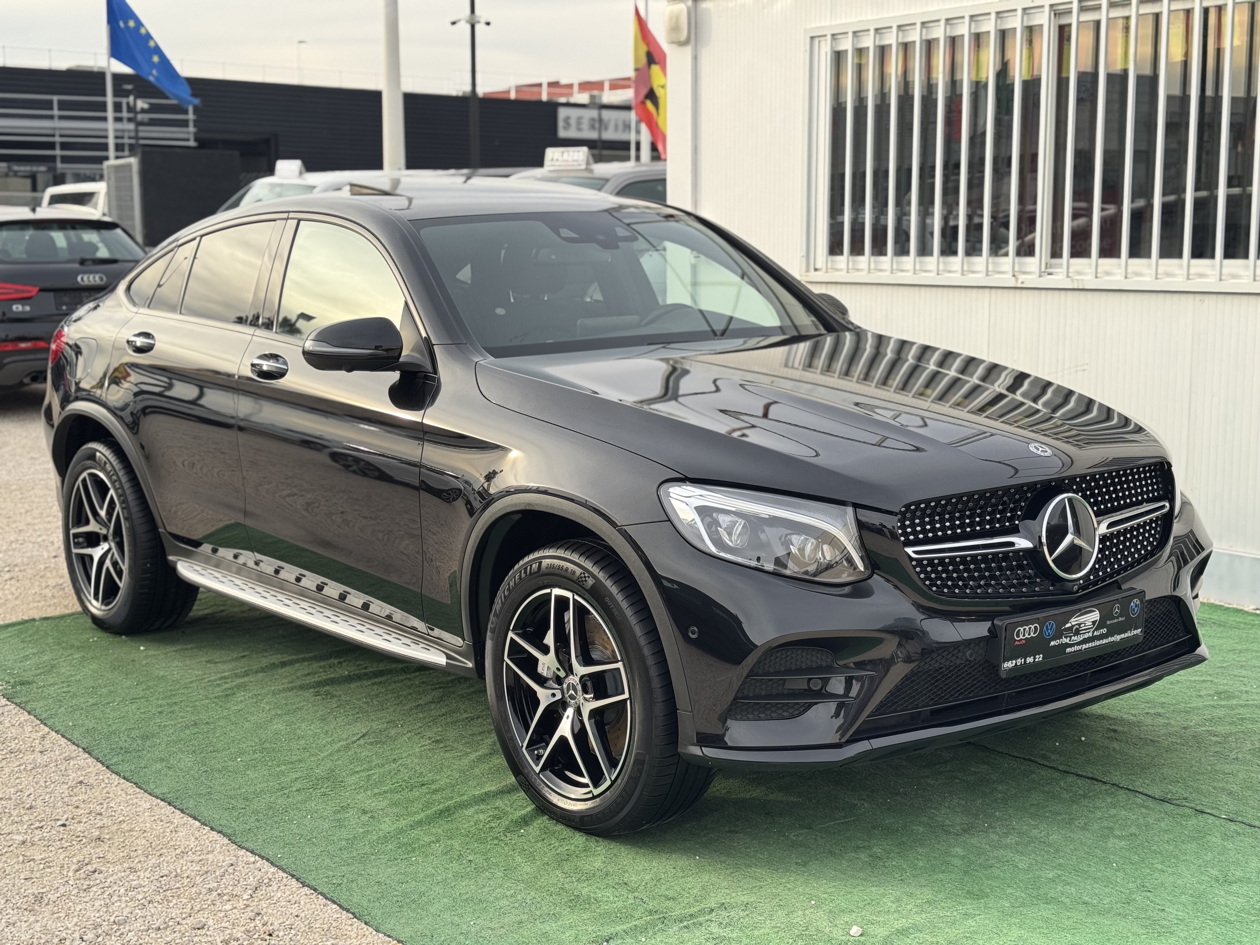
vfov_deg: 30.3
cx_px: 630
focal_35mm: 48
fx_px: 1747
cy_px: 472
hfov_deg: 39.7
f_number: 1.78
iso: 64
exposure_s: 1/248
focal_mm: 6.76
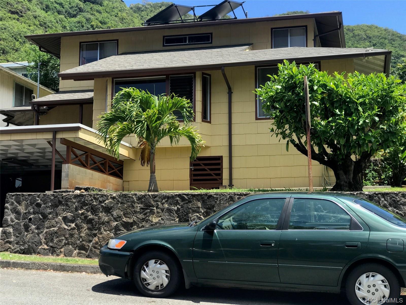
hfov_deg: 33.8
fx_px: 669
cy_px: 152
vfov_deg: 25.7
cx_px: 203
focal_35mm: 57
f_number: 2.8
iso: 20
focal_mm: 6.6
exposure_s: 1/329
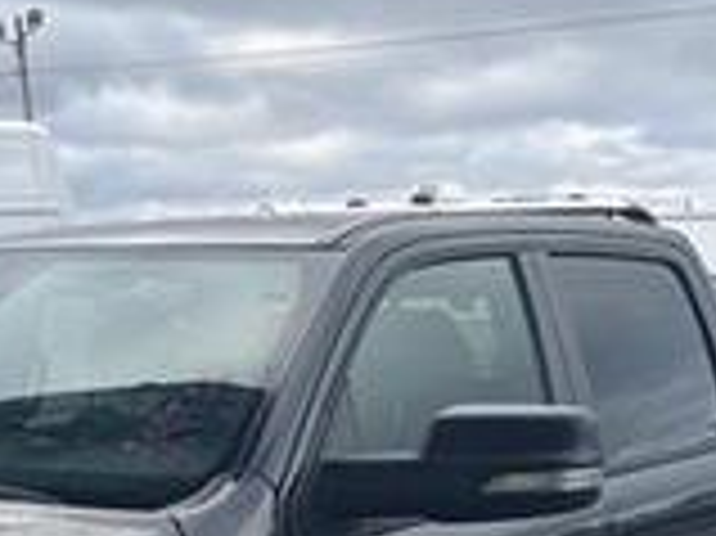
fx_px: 1571
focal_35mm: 76
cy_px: 568
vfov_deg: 18.7
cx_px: 5
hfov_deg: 24.5
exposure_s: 1/1855
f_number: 1.78
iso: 80
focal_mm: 6.76
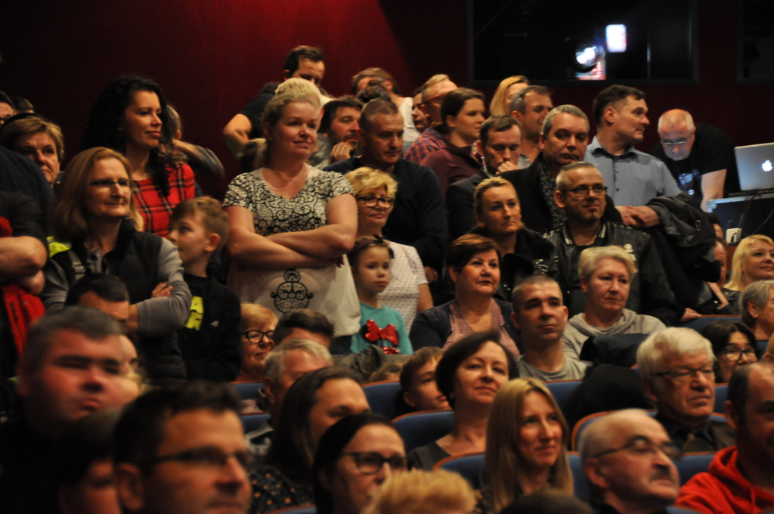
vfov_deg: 8.9
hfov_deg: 13.4
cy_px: 257
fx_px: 3285
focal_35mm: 153
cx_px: 387
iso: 1600
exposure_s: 1/6
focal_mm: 102
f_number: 5.6
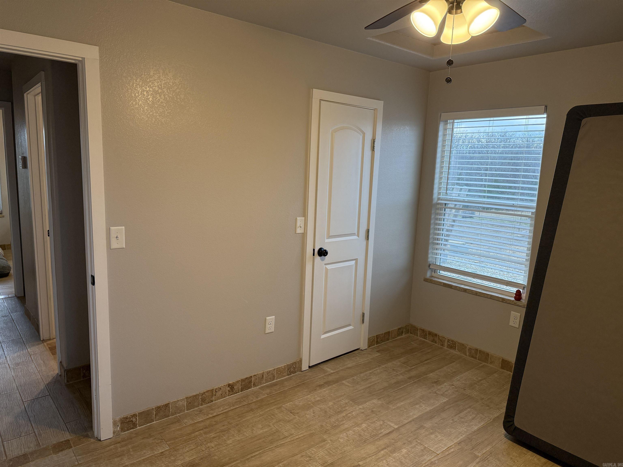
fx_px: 432
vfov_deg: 56.8
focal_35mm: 24
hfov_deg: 71.6
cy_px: 234
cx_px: 312
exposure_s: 1/120
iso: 200
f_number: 1.78
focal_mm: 6.76
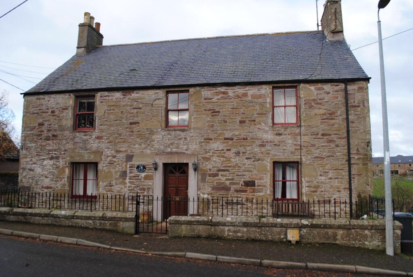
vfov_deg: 48.1
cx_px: 206
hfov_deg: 67.3
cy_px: 138
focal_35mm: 27
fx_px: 310
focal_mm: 18
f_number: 5.6
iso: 125
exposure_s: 1/125
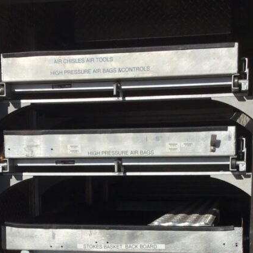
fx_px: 554
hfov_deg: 25.7
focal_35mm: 67
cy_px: 231
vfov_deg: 24.9
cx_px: 132
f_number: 2.4
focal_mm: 3.3
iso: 25
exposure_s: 1/3021
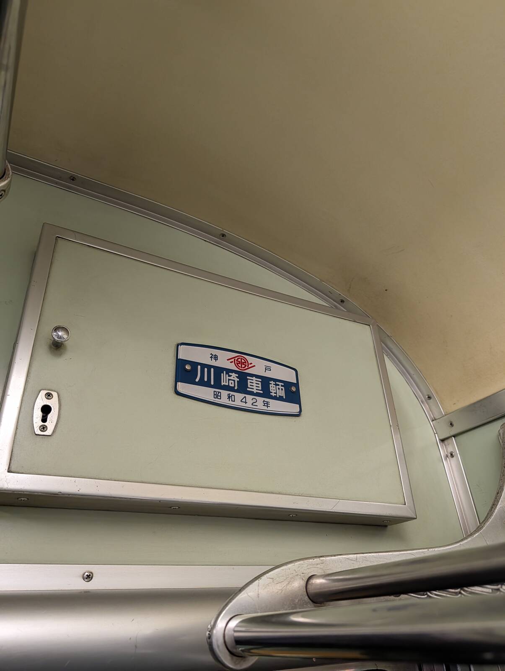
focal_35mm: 24
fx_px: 466
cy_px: 336
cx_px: 252
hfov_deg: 56.9
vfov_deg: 71.5
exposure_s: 1/120
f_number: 1.68
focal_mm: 6.9
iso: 396
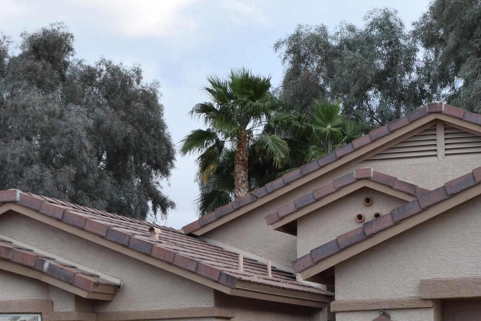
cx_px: 410
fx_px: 1590
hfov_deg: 17.0
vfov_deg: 11.5
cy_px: 284
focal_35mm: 119
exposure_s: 1/320
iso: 200
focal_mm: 30
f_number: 9
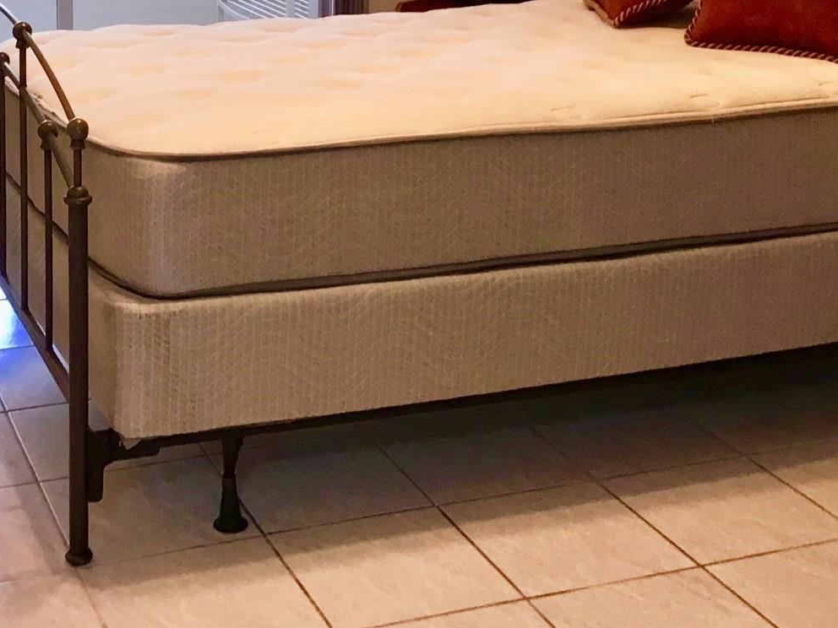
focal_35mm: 64
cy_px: 94
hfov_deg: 30.0
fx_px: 1549
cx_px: 279
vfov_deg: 22.5
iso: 50
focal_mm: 3.3
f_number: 2.4
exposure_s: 1/30
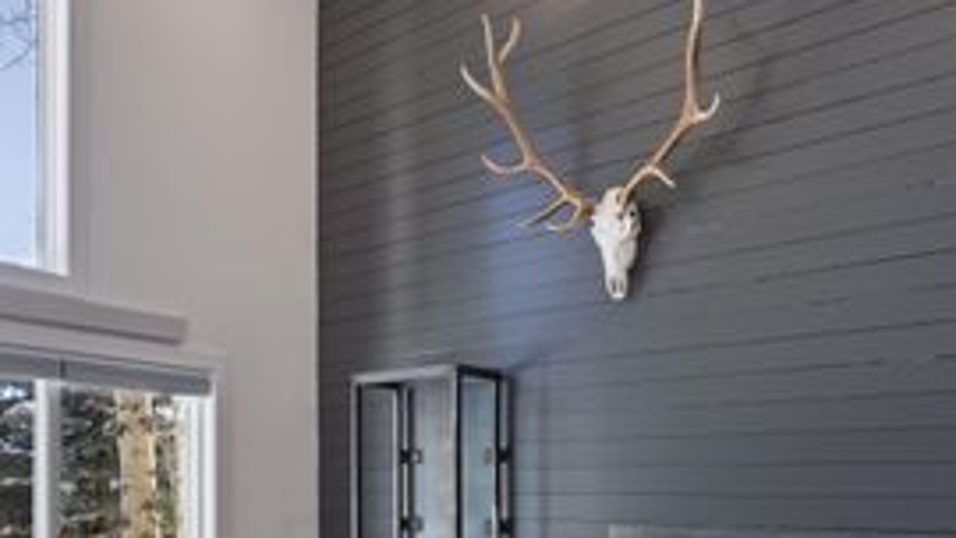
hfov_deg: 57.6
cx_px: 290
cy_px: 490
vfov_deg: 33.6
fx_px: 837
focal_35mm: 33
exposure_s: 1/200
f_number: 8
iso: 200
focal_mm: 17
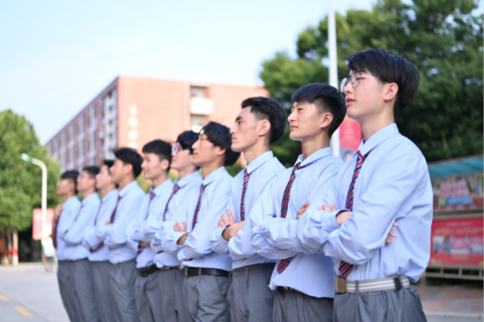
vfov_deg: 27.0
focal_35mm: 50
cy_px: 161
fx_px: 672
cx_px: 242
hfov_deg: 39.6
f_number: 1.8
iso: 100
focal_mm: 50
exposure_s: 1/640
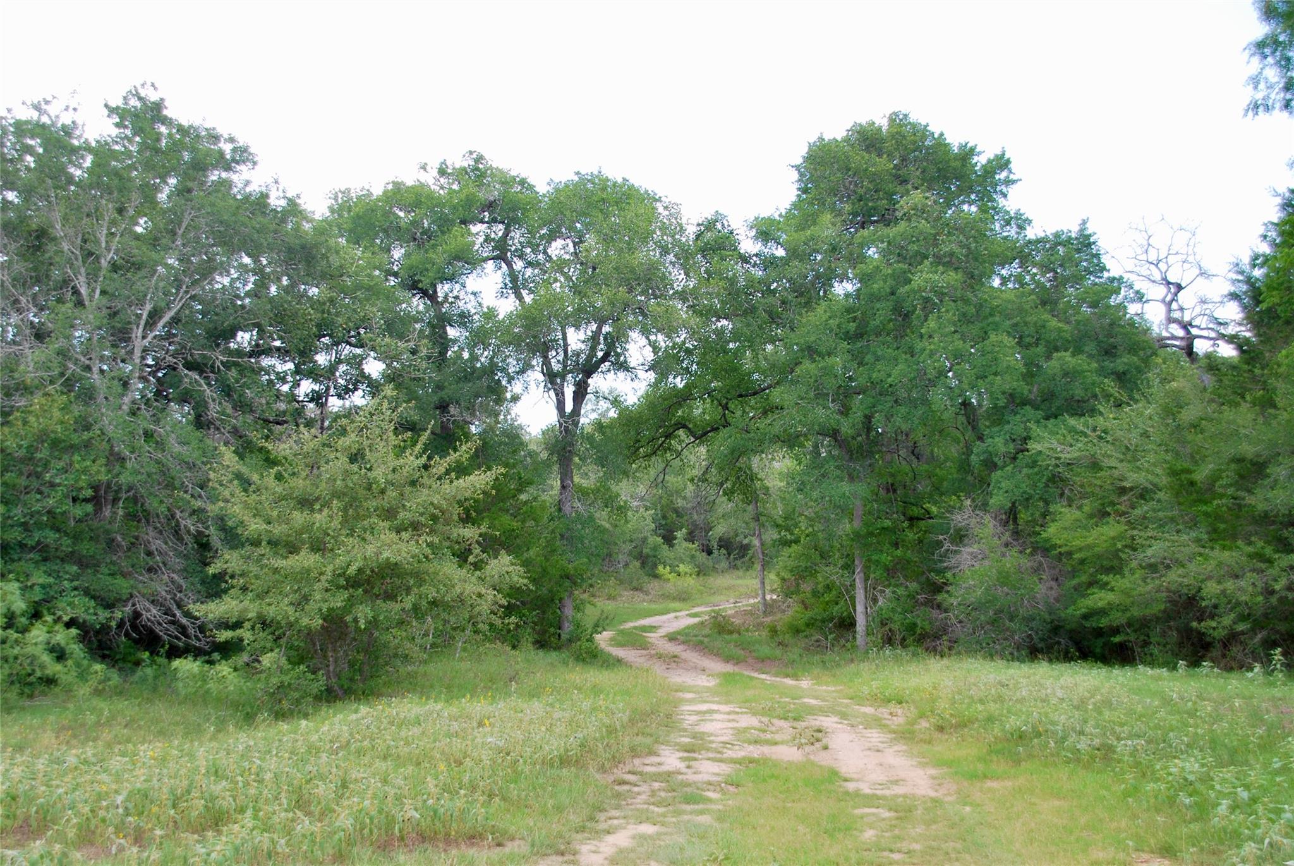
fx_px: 1727
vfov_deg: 28.1
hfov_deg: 41.1
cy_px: 433
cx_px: 647
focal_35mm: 48
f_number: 5.6
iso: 110
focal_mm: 32
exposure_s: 1/125
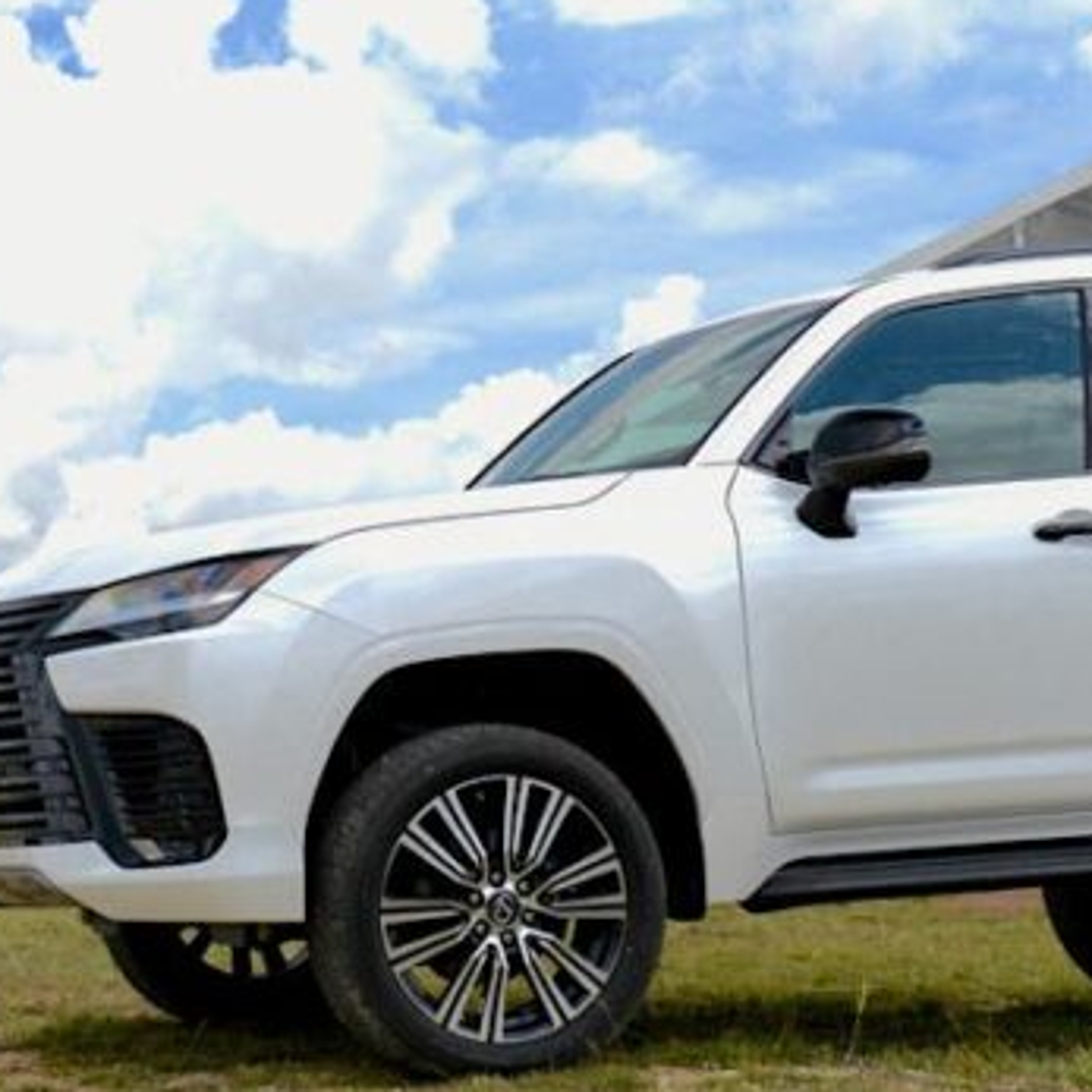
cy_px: 584
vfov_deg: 15.8
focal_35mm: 110
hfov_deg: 15.8
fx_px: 3926
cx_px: 327
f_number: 5.6
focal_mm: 42
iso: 800
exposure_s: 1/1600
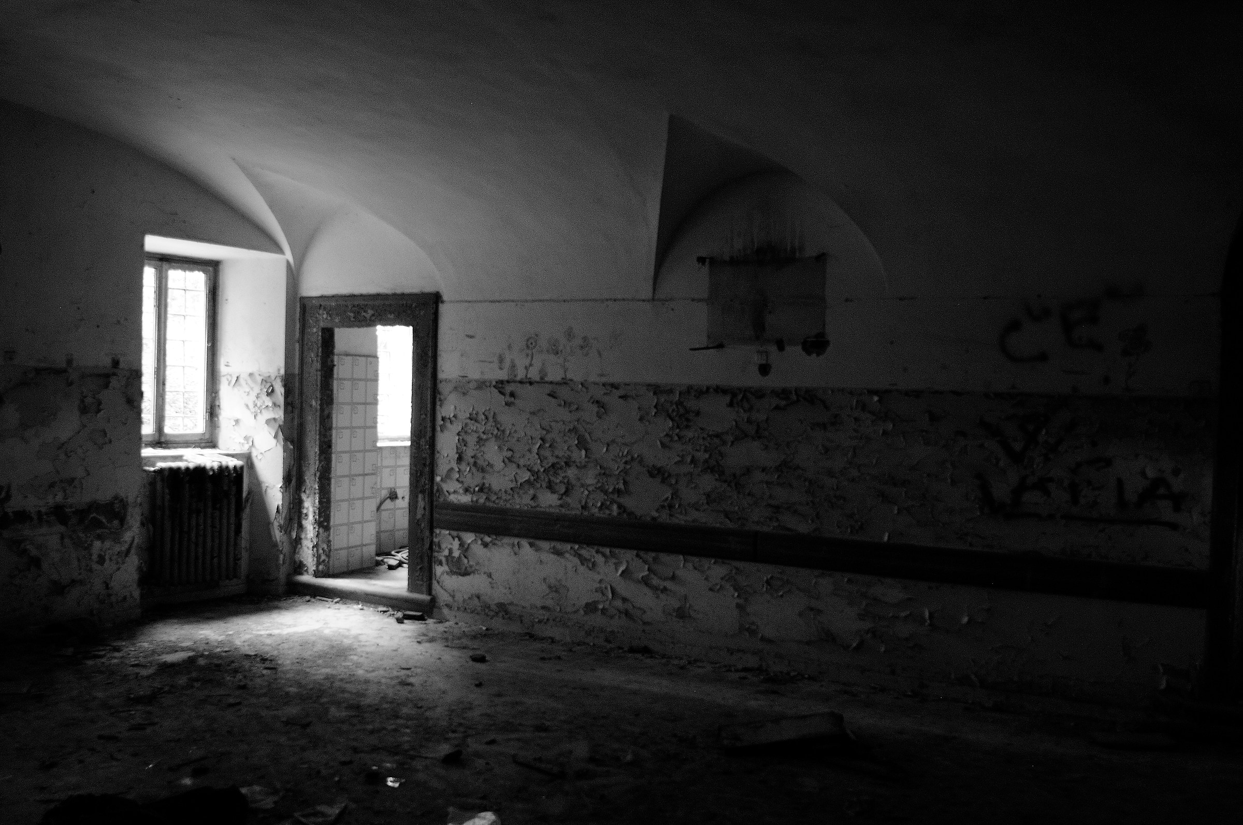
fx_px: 1241
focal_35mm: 36
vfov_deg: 36.8
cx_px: 622
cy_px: 412
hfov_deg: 53.2
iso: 800
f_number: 2.8
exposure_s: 1/13
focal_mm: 24
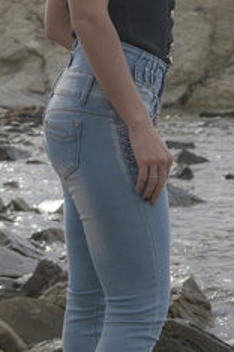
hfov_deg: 11.5
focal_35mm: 118
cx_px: 245
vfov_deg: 17.3
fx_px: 1150
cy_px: 153
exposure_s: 1/250
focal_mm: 46
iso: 100
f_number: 8
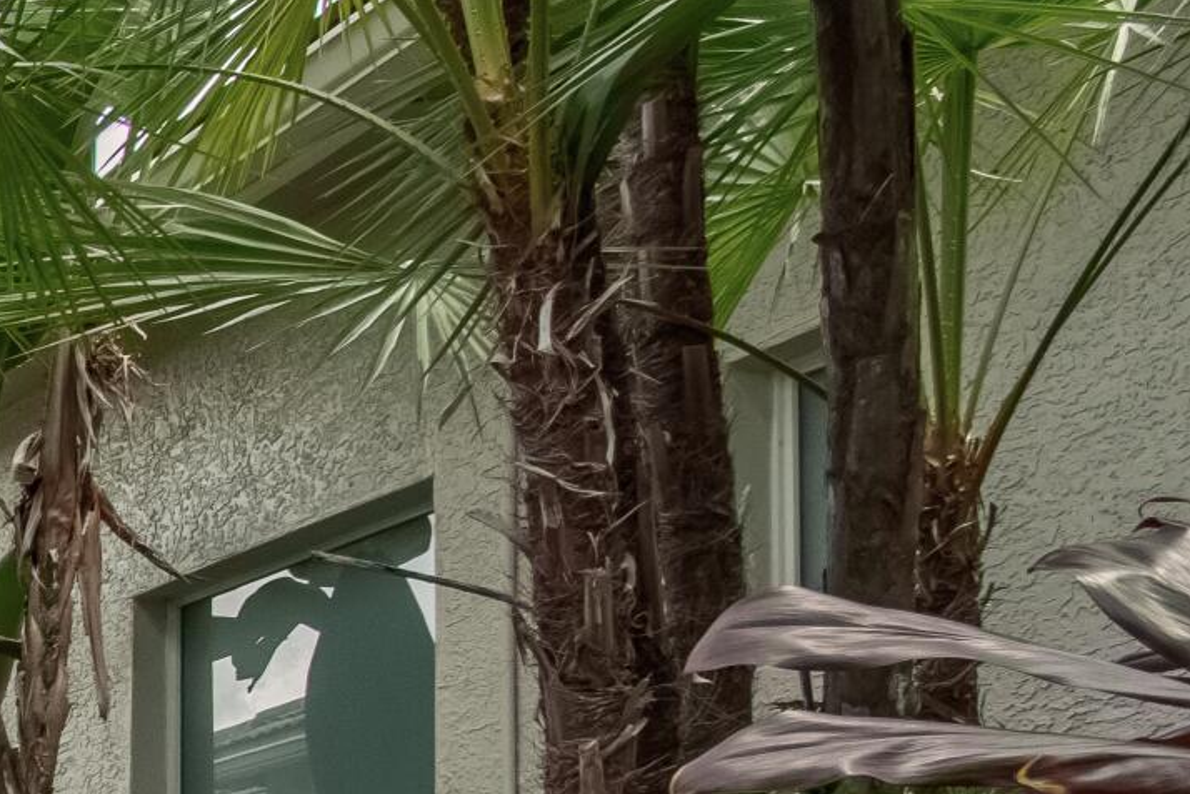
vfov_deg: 19.5
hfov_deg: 20.0
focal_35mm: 63
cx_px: -1082
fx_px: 2082
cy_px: 1103
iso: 400
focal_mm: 10
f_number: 8
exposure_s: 1/250
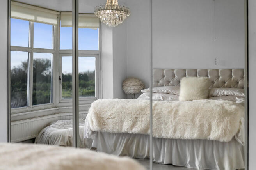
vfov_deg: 26.9
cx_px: 128
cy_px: 85
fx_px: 355
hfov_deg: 39.6
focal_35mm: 50
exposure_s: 1/1000
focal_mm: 50
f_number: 1.8
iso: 400
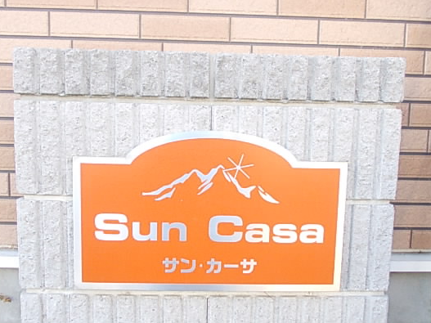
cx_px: 210
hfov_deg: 54.0
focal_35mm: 34
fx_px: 423
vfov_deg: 41.7
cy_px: 182
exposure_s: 1/160
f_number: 2.7
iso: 200
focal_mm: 4
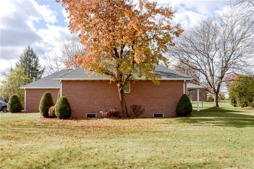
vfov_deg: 36.8
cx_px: 127
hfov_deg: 53.1
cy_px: 84
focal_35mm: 36
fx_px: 254
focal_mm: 24
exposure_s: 1/250
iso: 800
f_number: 20
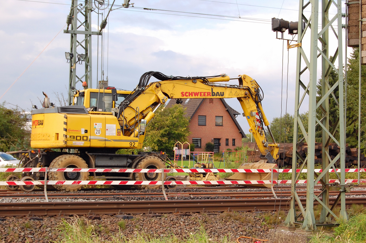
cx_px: 183
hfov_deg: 27.0
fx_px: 762
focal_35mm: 75
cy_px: 122
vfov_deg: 18.2
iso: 400
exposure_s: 1/200
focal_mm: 50
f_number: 9
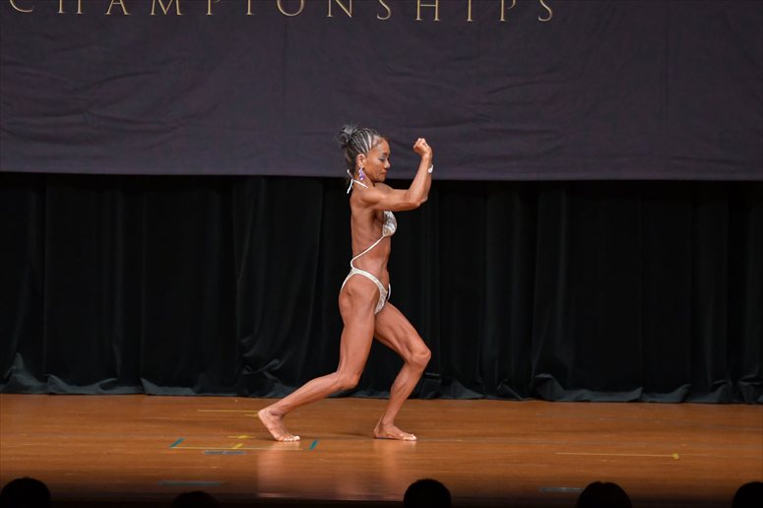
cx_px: 382
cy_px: 254
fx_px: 5084
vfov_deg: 5.7
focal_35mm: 240
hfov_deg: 8.6
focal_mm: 160
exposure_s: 1/400
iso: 4000
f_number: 5.6
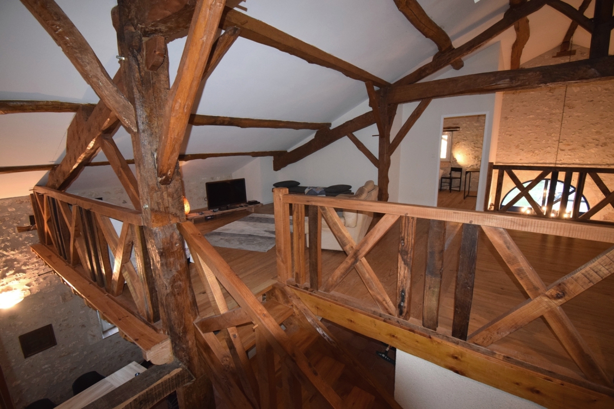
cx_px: 307
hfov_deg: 100.4
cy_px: 204
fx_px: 256
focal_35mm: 15
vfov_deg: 77.3
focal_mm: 10
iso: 1600
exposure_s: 1/60
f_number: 4.5
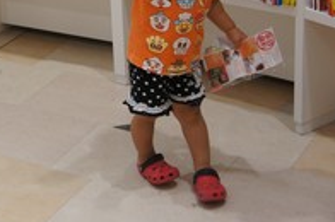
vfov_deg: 13.7
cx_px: 2
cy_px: 2
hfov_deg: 20.2
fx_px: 910
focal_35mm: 98
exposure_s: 1/60
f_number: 5
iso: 200
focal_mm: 32
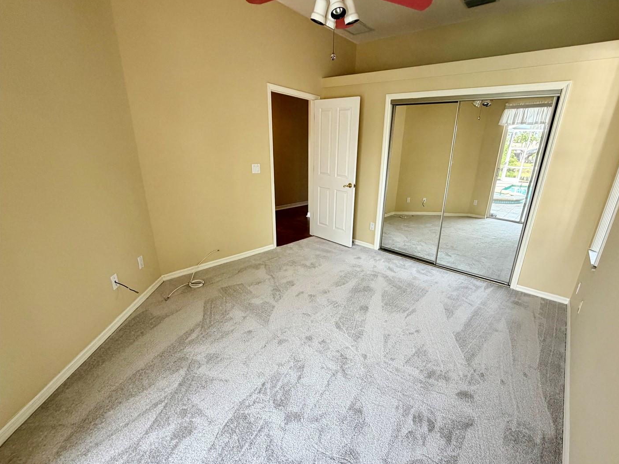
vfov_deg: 78.0
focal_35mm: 16
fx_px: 286
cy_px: 246
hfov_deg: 93.9
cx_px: 353
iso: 160
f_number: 2.2
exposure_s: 1/121
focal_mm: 2.22
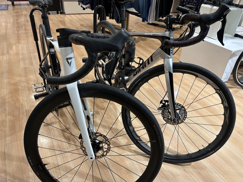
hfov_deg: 67.3
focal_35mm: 26
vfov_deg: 53.1
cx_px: 122
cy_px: 91
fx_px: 183
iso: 125
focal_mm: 5.7
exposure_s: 1/74
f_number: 1.5
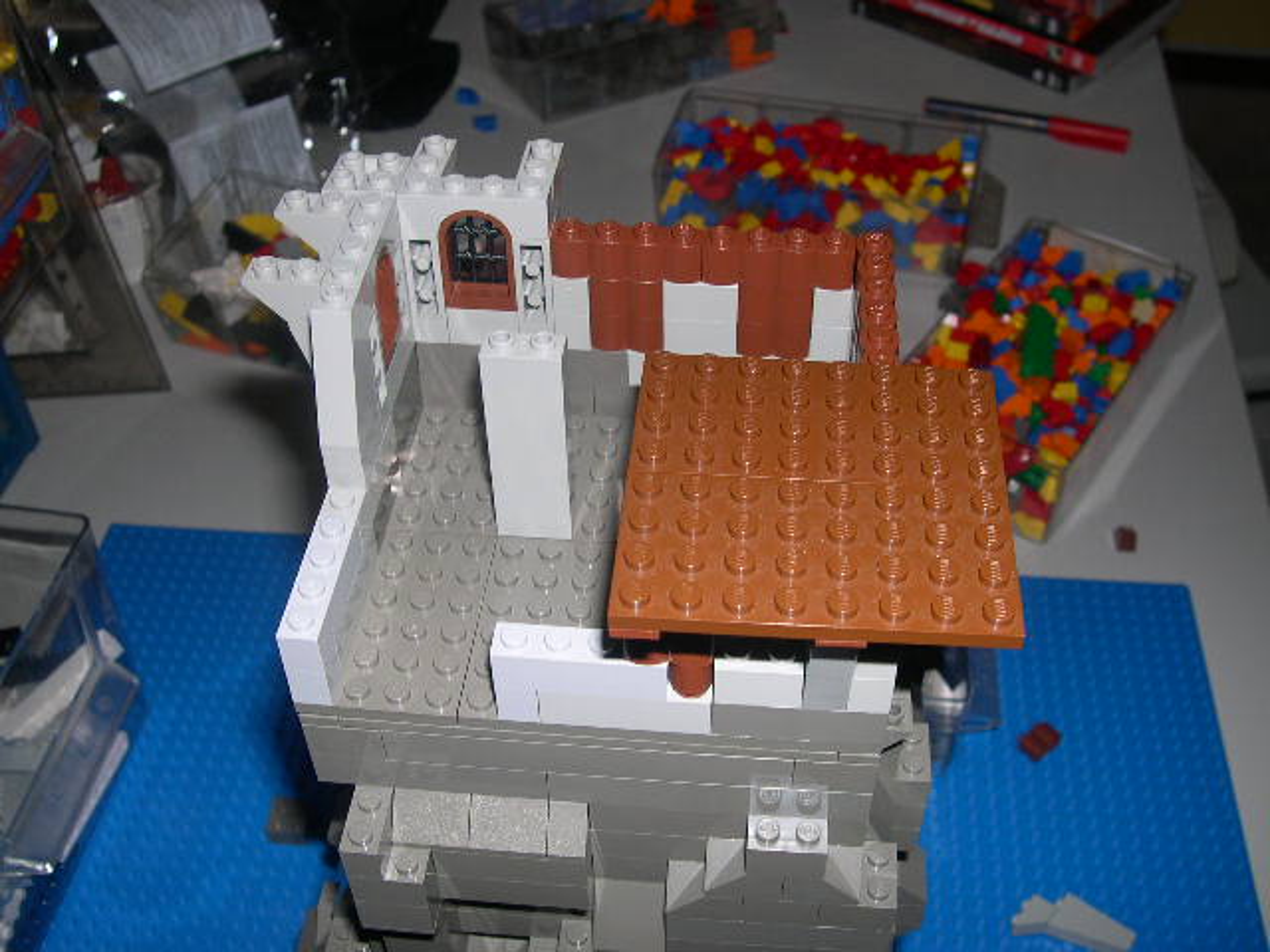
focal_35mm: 38
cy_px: 476
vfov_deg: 37.7
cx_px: 635
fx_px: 1394
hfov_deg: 49.0
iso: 100
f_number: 7.6
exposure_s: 1/60
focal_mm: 8
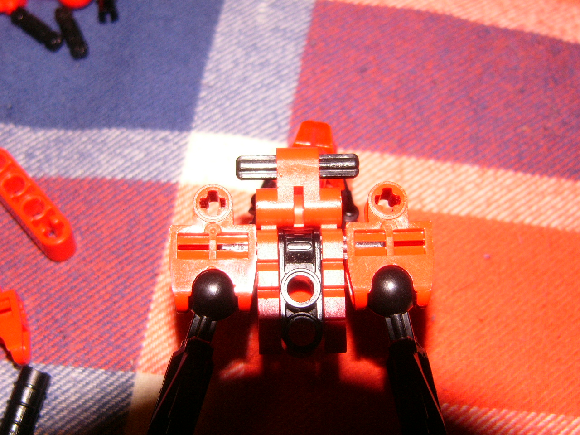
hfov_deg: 29.4
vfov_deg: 22.3
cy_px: 218
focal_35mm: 66
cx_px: 290
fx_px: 1106
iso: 100
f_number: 2.8
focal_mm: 11
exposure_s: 1/100
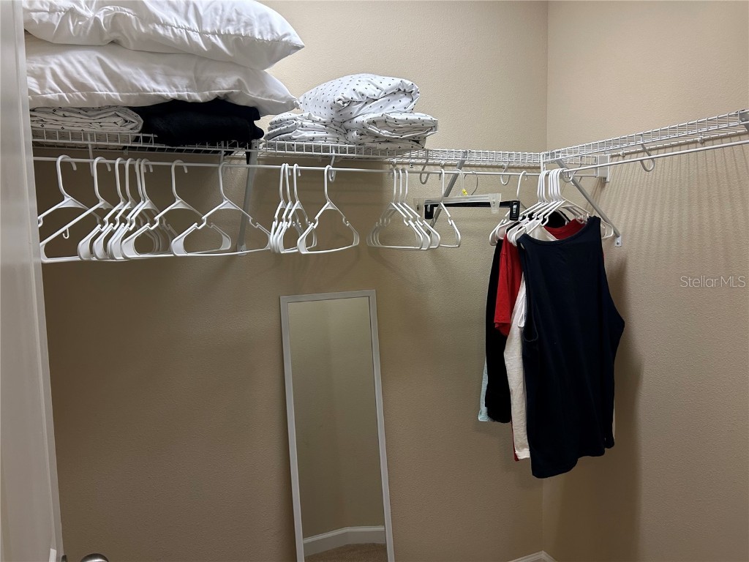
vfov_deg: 53.1
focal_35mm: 26
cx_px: 374
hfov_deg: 67.3
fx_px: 563
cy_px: 281
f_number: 1.5
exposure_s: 1/120
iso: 125
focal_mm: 5.7
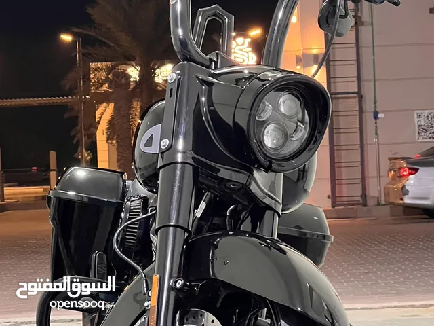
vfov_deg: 19.1
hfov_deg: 25.3
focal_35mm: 77
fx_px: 965
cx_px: 217
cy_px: 163
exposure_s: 1/34
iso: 800
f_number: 2.8
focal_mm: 9
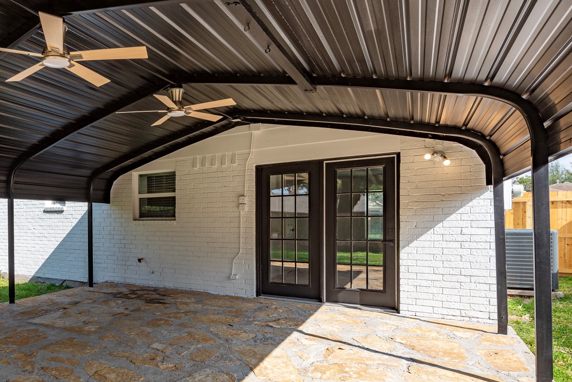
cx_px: 133
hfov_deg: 64.6
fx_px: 413
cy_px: 229
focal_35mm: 26
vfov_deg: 49.3
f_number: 9
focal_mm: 16
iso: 100
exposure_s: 1/160
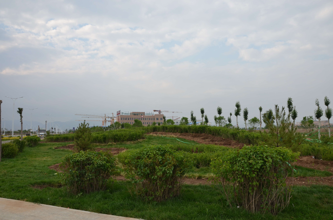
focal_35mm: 27
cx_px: 166
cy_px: 110
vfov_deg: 47.7
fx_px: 249
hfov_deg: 67.5
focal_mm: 18
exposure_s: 1/250
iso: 180
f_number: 8
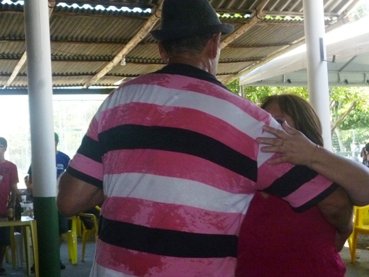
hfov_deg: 30.7
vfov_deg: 23.3
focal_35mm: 63
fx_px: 672
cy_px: 138
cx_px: 184
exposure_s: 1/250
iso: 500
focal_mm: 11.2
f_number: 4.7
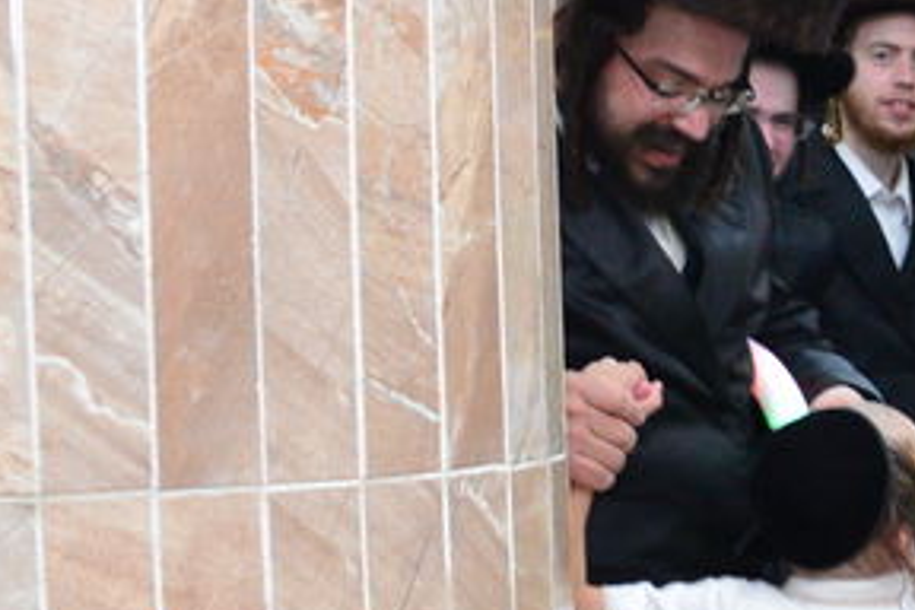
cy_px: 616
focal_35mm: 136
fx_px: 3456
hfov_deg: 12.6
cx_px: 2005
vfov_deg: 10.0
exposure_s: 1/100
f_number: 5.6
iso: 2500
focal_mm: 28
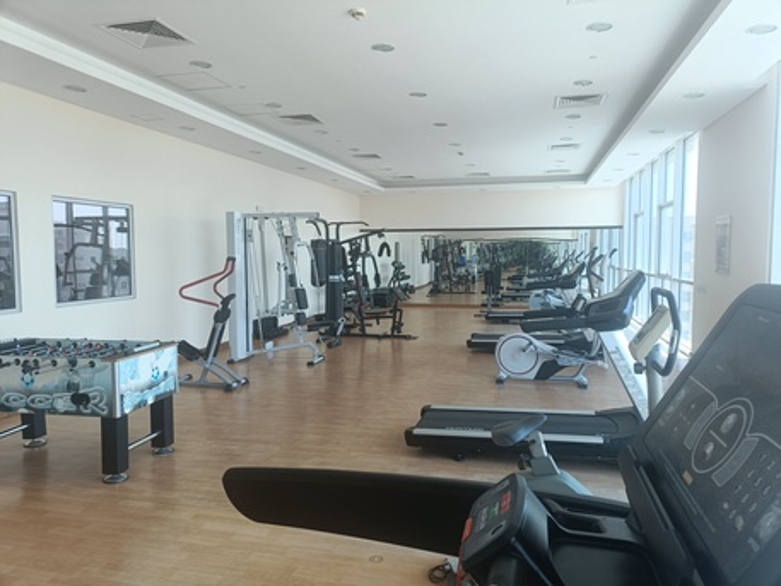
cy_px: 293
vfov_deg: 54.9
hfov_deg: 69.4
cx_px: 390
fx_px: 564
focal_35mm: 25
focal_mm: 4.7
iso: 209
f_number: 1.7
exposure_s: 1/50
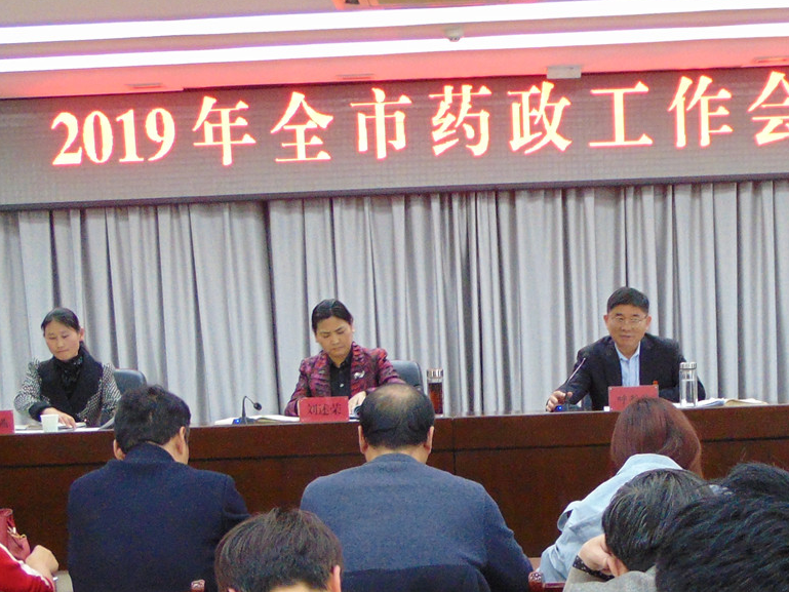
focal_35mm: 26
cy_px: 302
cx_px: 393
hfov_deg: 67.3
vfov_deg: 53.1
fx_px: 593
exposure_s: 1/30
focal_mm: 4.5
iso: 250
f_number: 3
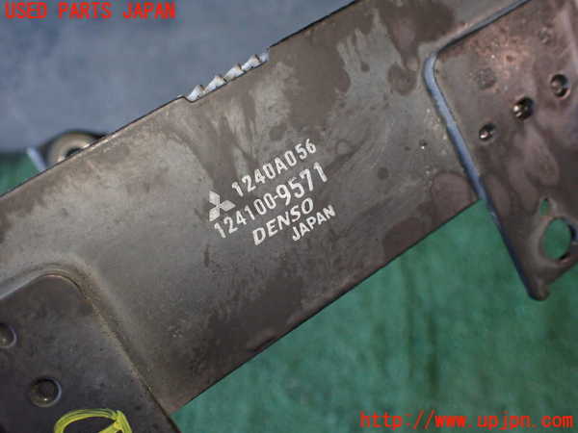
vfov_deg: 46.8
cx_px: 289
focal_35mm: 30
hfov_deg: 60.0
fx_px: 501
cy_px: 216
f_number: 2.3
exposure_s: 1/125
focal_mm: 5.4
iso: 640
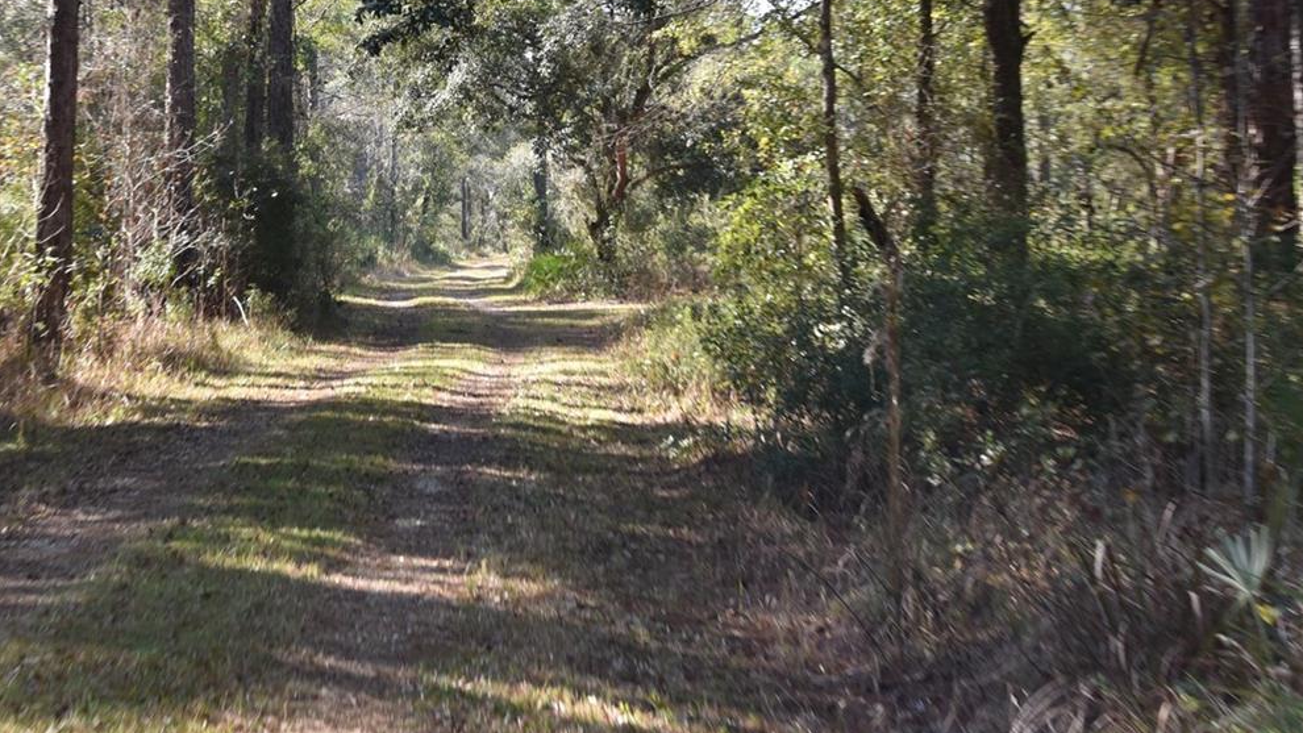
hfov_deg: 16.8
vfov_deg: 9.5
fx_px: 4388
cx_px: 419
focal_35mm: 127
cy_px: 176
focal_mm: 75
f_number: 6.3
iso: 1250
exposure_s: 1/640
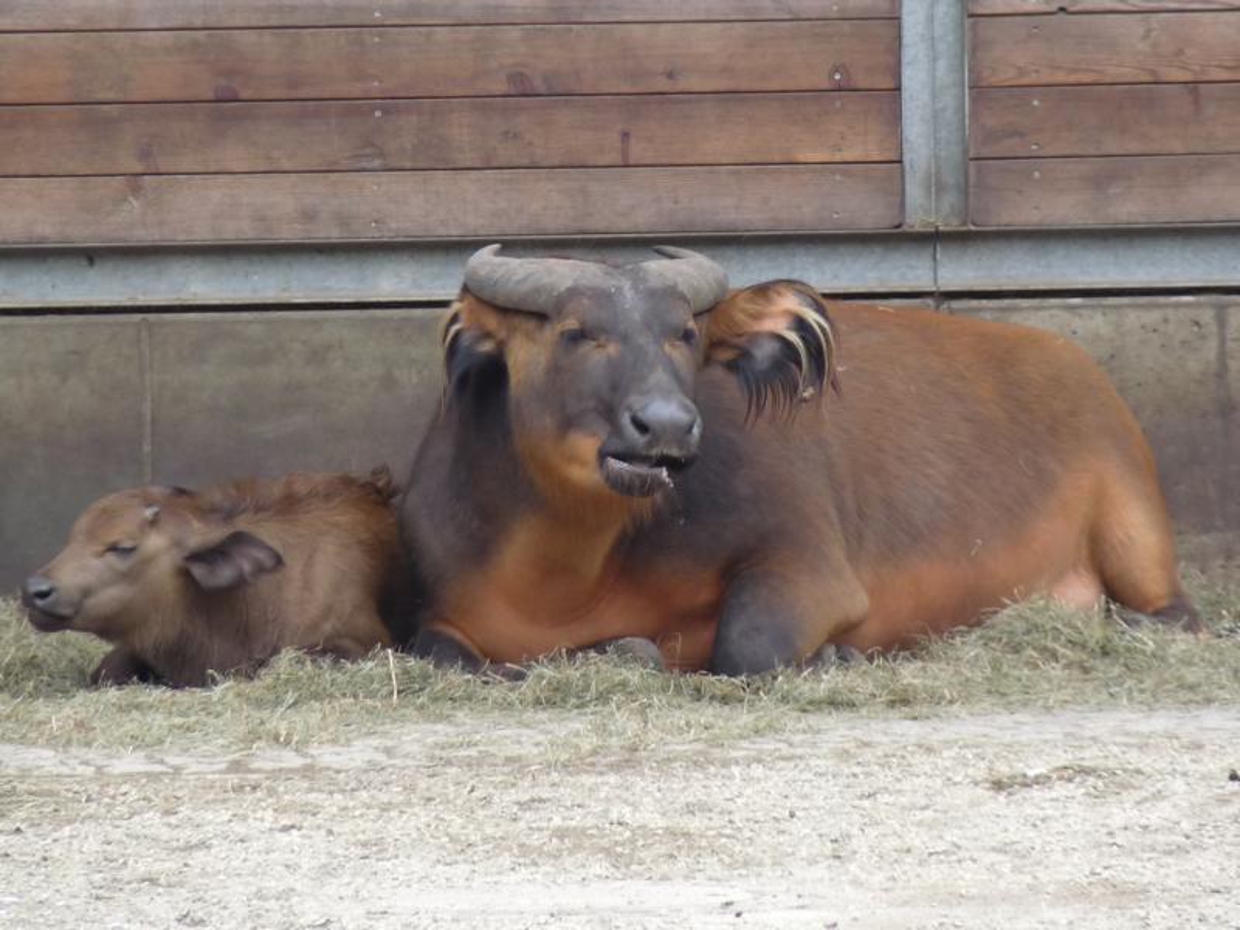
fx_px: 20884
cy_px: 465
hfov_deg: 3.4
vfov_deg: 2.6
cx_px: 620
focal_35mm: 583
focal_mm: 73.6
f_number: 3.8
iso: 160
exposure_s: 1/100
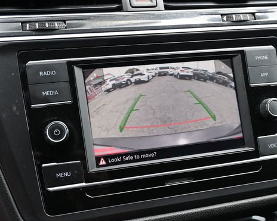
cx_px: 149
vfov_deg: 33.7
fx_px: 366
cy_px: 117
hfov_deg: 41.4
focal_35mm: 45
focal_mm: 23
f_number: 4.2
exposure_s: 1/250
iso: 400
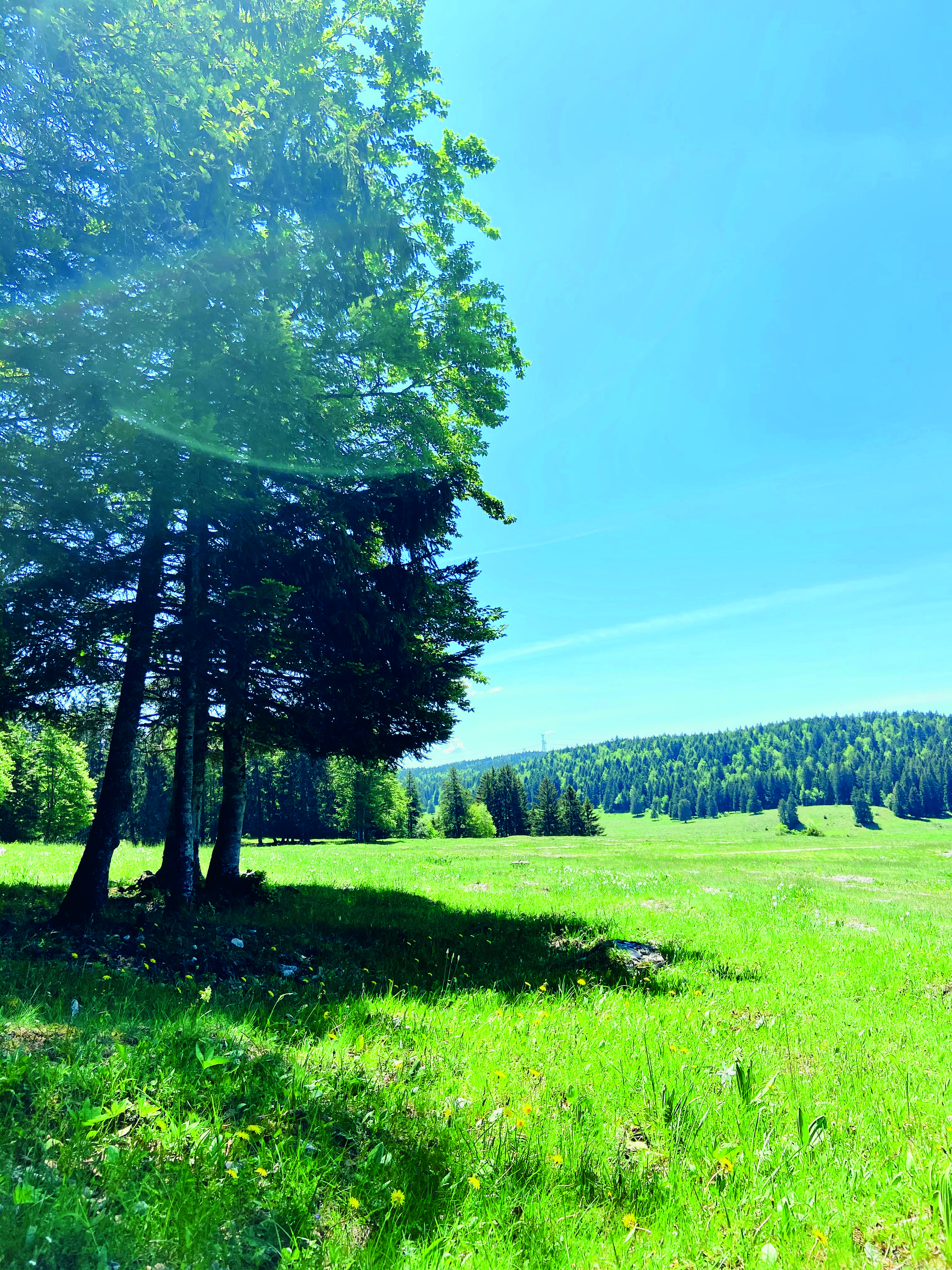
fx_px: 953
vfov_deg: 67.3
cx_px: 476
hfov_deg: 53.1
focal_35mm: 26
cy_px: 635
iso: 32
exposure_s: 1/2105
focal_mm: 4.25
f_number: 1.8
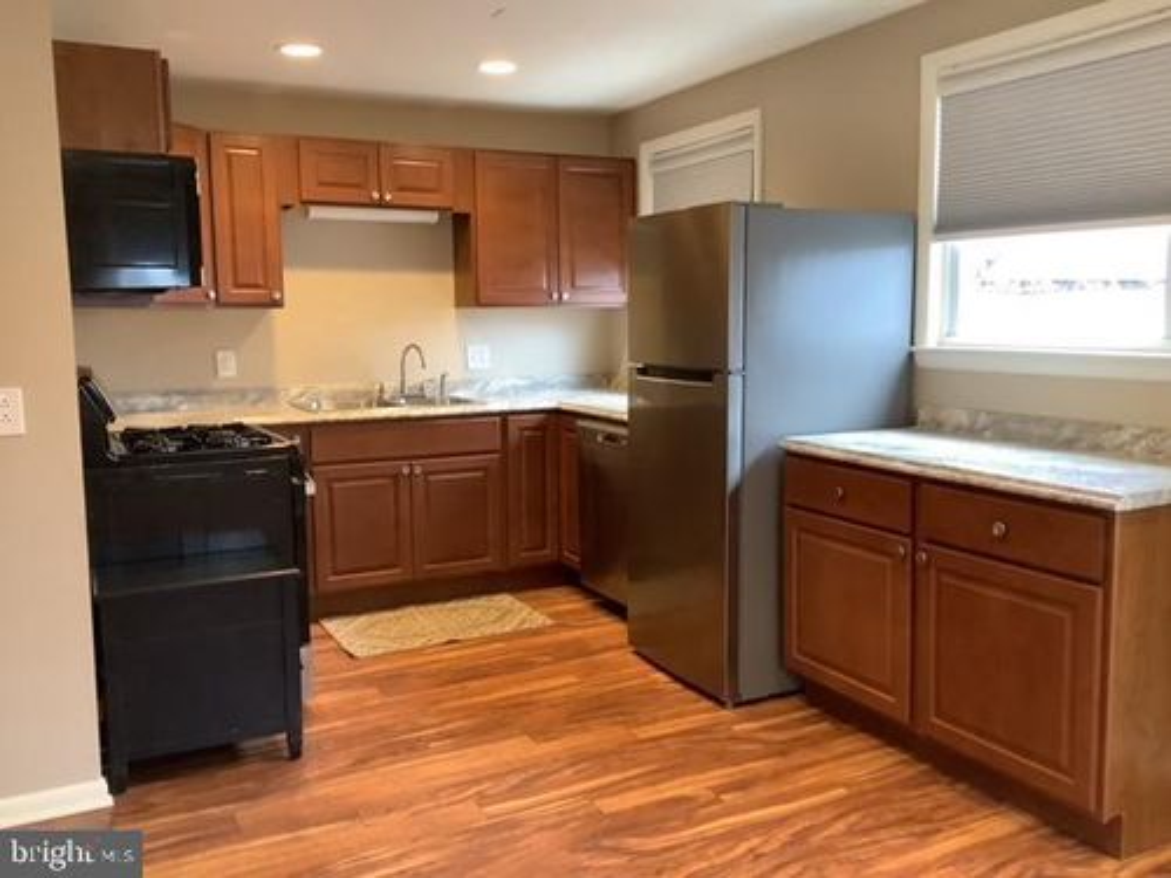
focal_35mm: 31
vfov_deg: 45.4
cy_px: 439
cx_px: 586
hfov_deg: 58.4
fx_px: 1049
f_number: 2.4
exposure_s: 1/60
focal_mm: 3.3
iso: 250
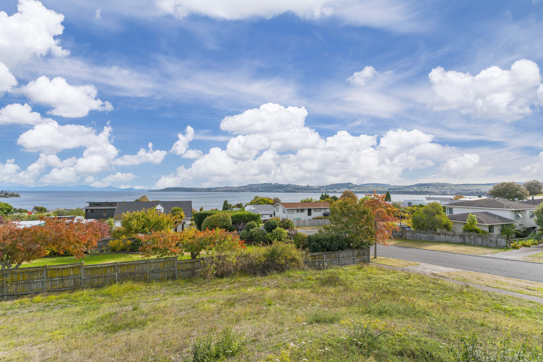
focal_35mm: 16
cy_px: 181
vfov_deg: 73.8
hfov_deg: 96.7
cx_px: 272
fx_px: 241
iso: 640
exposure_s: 1/2500
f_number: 7.1
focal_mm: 16
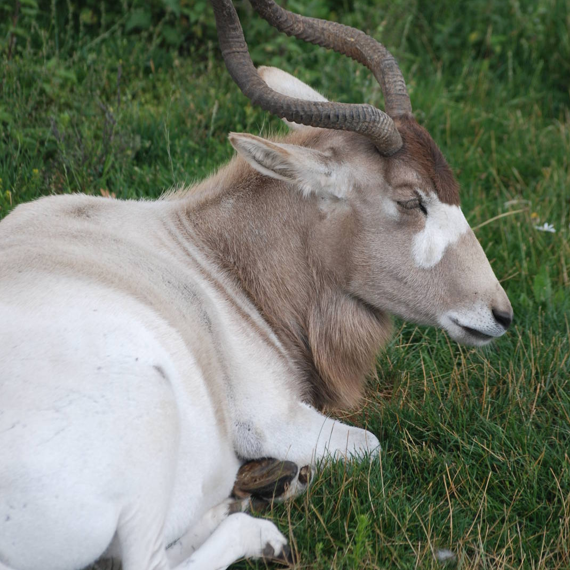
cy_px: 204
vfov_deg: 5.4
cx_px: 285
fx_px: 6055
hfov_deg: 5.4
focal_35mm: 325
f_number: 4.8
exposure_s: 1/500
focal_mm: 170
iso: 250
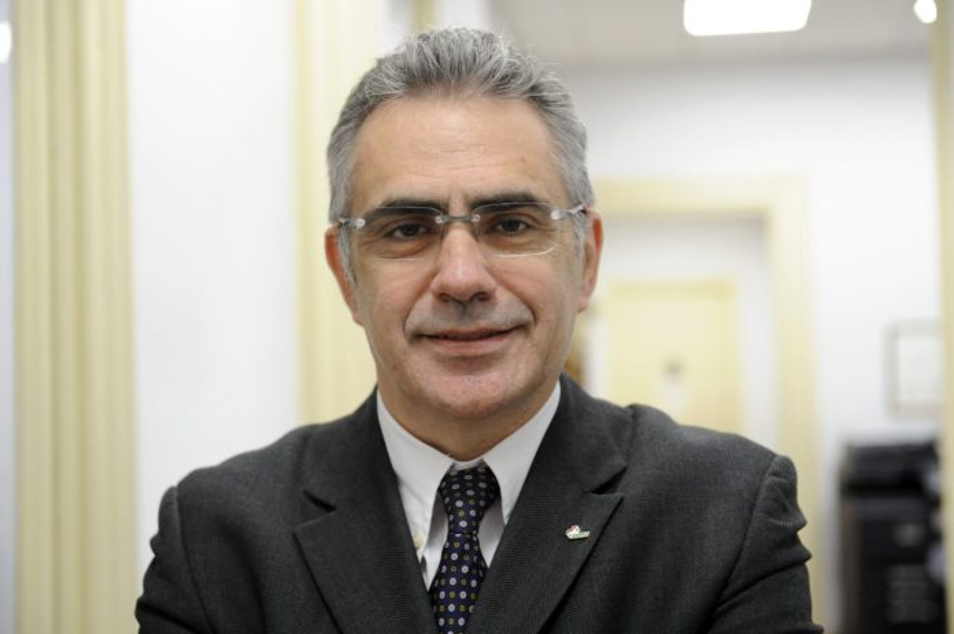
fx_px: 1748
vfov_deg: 20.6
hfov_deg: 30.5
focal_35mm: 66
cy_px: 317
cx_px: 477
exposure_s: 1/125
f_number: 4
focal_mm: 66
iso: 2500
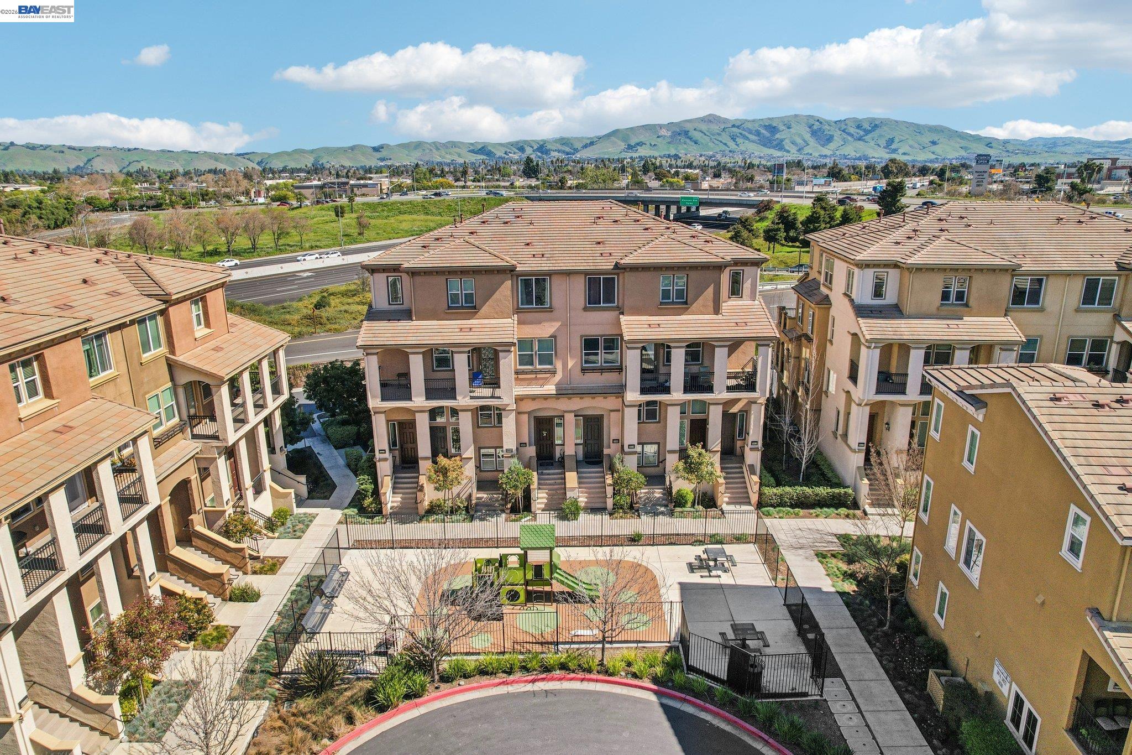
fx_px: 692
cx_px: 566
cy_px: 378
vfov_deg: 57.2
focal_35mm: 22
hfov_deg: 78.6
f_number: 2.8
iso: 120
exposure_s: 1/250
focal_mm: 8.4
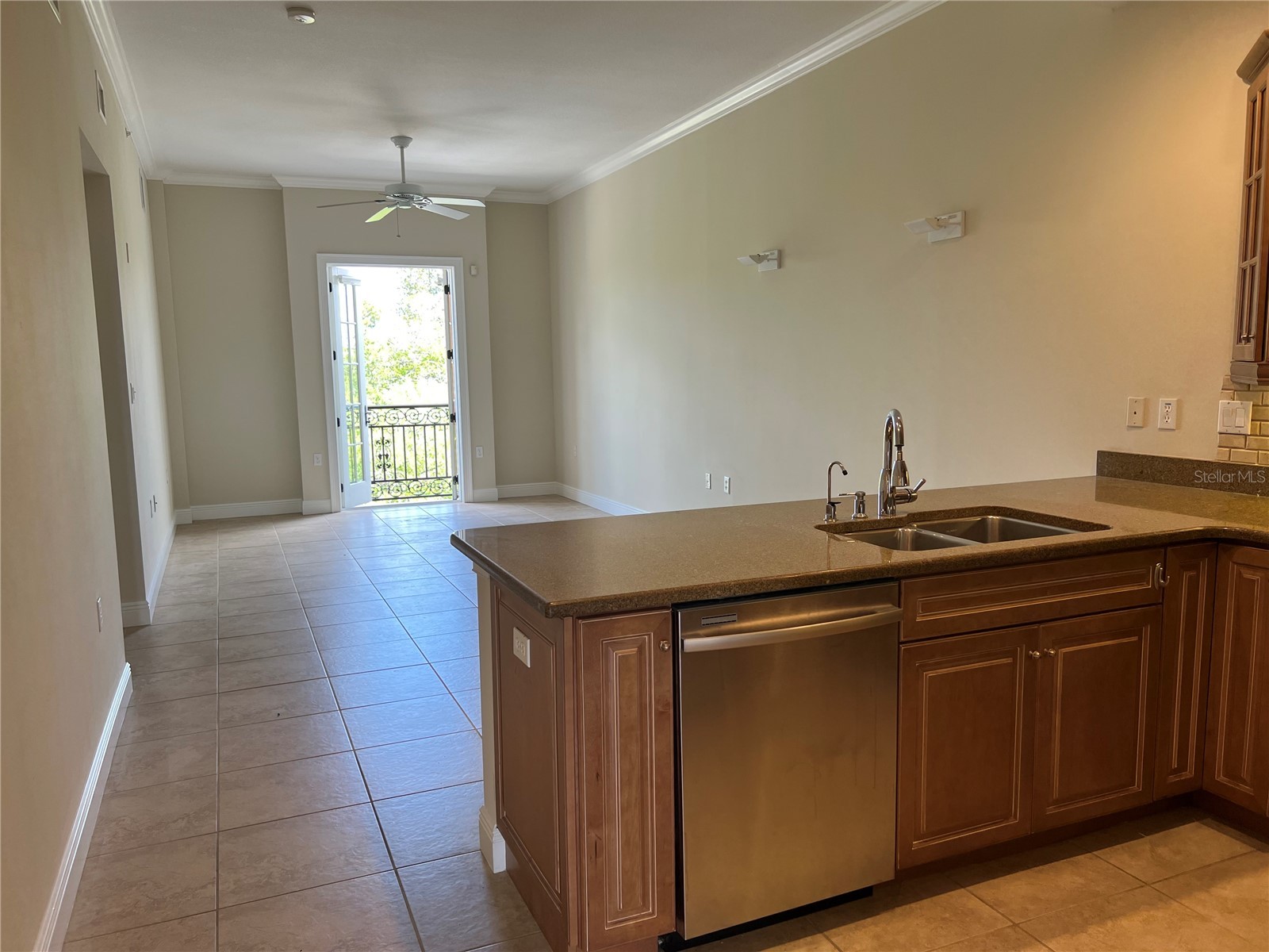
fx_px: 953
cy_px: 476
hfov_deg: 67.3
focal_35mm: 26
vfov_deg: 53.1
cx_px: 634
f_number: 1.5
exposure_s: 1/120
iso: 50
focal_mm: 5.7
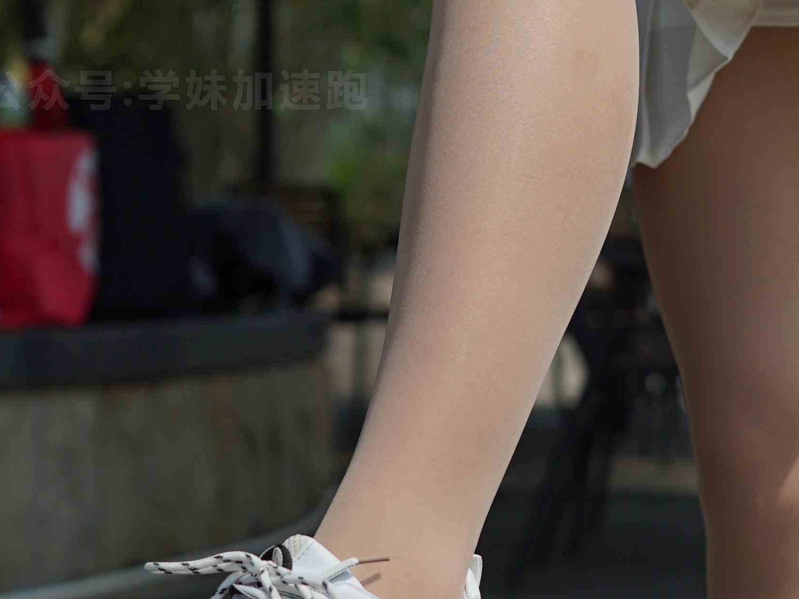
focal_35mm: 122
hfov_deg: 16.1
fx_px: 2816
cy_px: 311
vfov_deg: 12.1
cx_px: 580
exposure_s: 1/2500
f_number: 4
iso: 100
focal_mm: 50
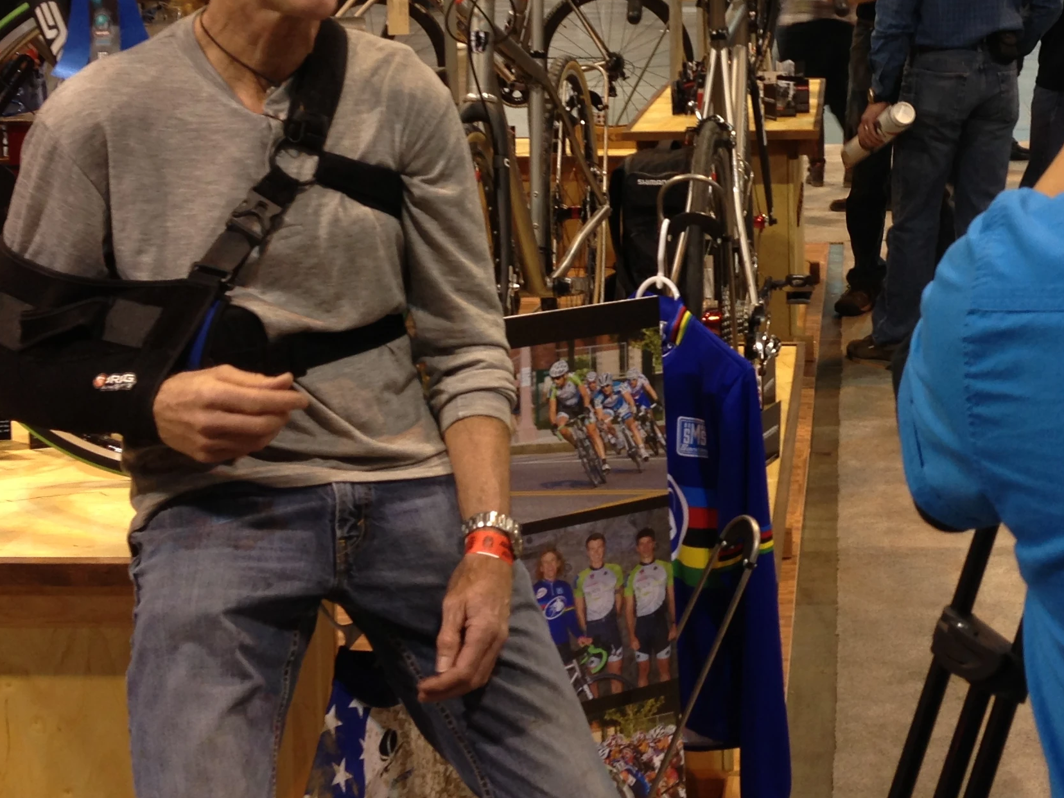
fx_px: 1998
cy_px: 131
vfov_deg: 22.2
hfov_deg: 29.6
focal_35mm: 65
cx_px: 723
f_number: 2.4
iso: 50
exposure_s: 1/20
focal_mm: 4.13
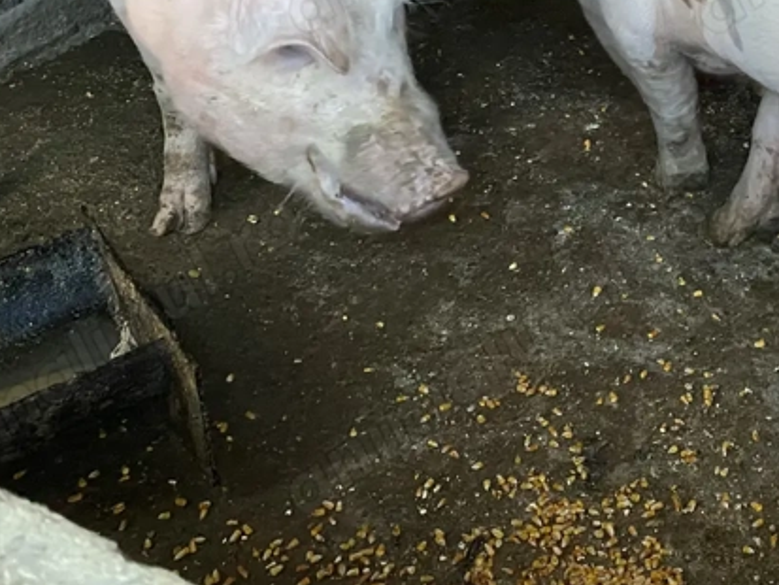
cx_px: 749
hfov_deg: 29.1
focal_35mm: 63
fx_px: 1418
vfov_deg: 21.8
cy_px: -87
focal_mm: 4.25
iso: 320
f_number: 1.8
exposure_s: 1/60
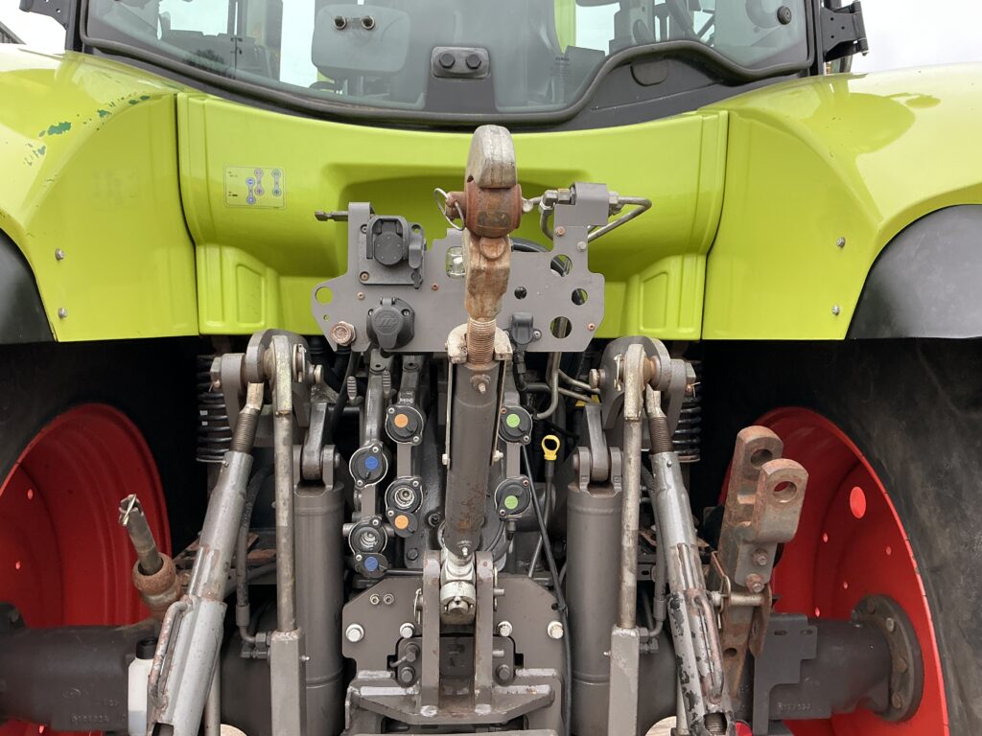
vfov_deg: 49.7
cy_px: 368
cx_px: 491
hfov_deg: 63.4
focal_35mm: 28
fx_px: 794
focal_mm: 3
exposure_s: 1/114
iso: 64
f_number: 1.8
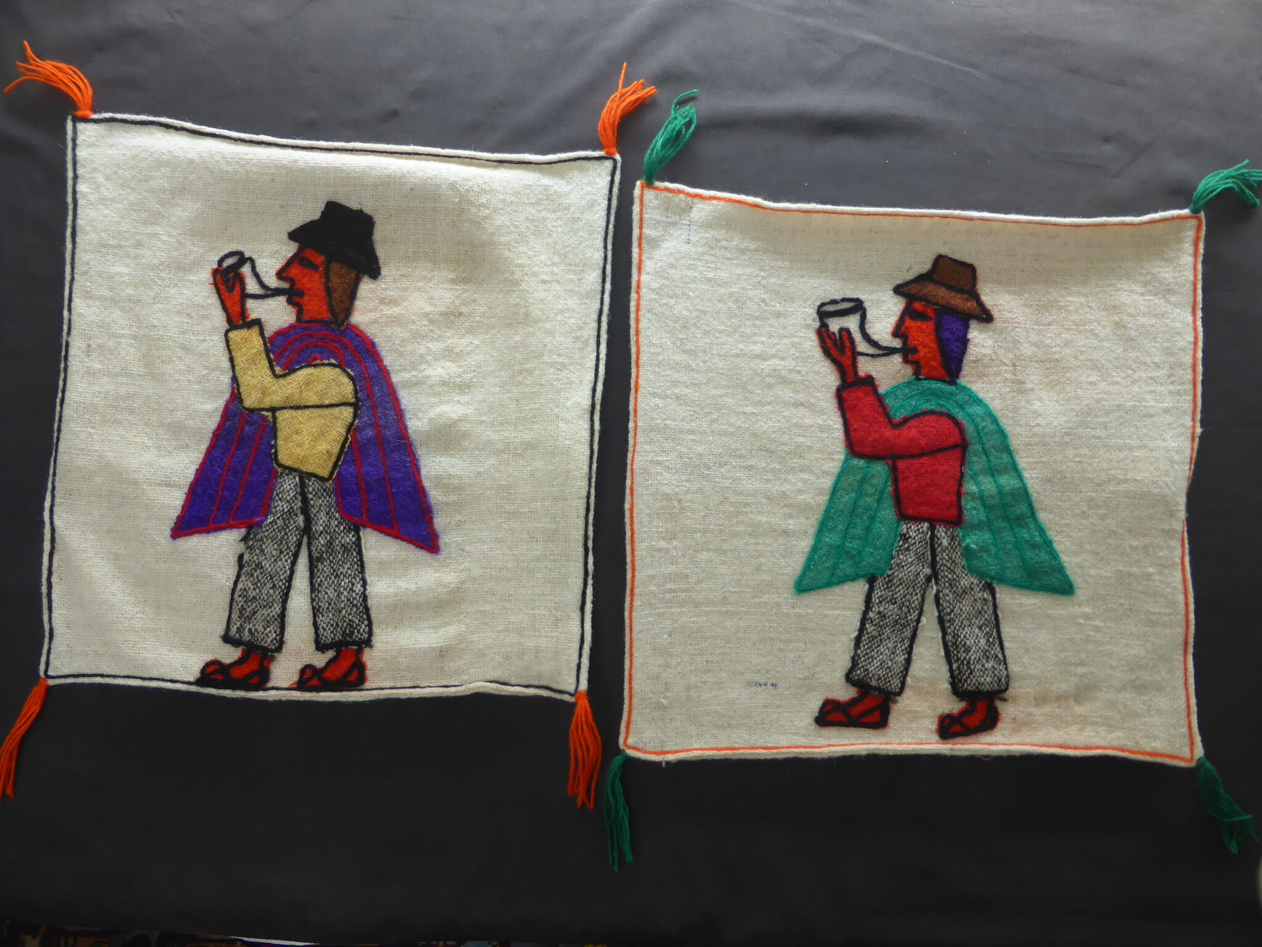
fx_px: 875
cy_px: 474
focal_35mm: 24
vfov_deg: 56.8
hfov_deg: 71.6
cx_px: 631
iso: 100
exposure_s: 1/60
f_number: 3.3
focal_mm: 4.3
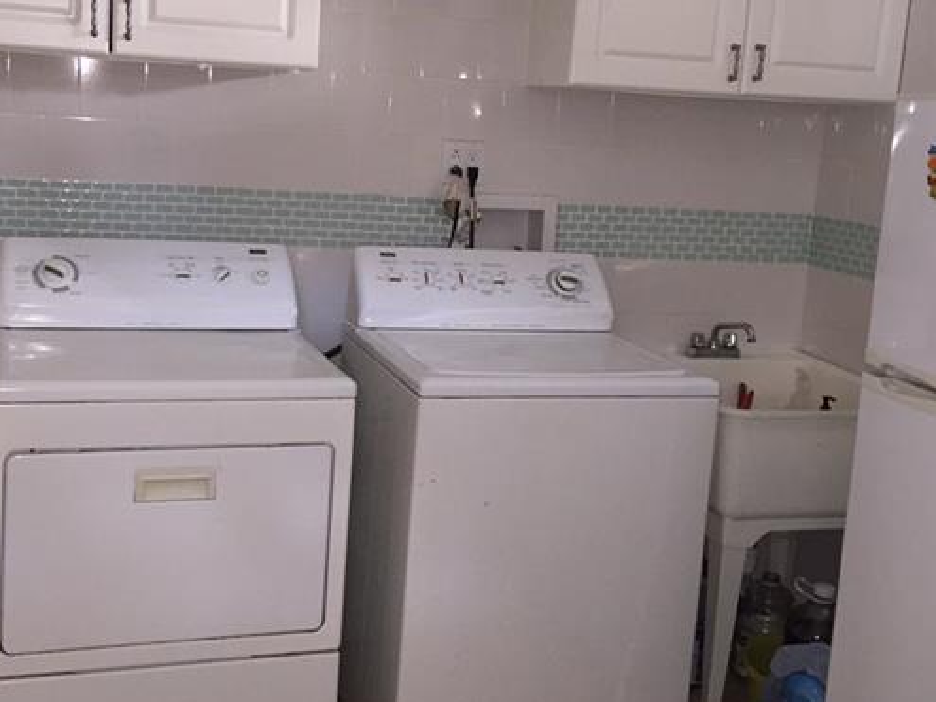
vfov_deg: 32.1
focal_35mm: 45
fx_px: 1216
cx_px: 408
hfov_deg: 42.0
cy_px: 272
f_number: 2.2
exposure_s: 1/30
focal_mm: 4.15
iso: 125
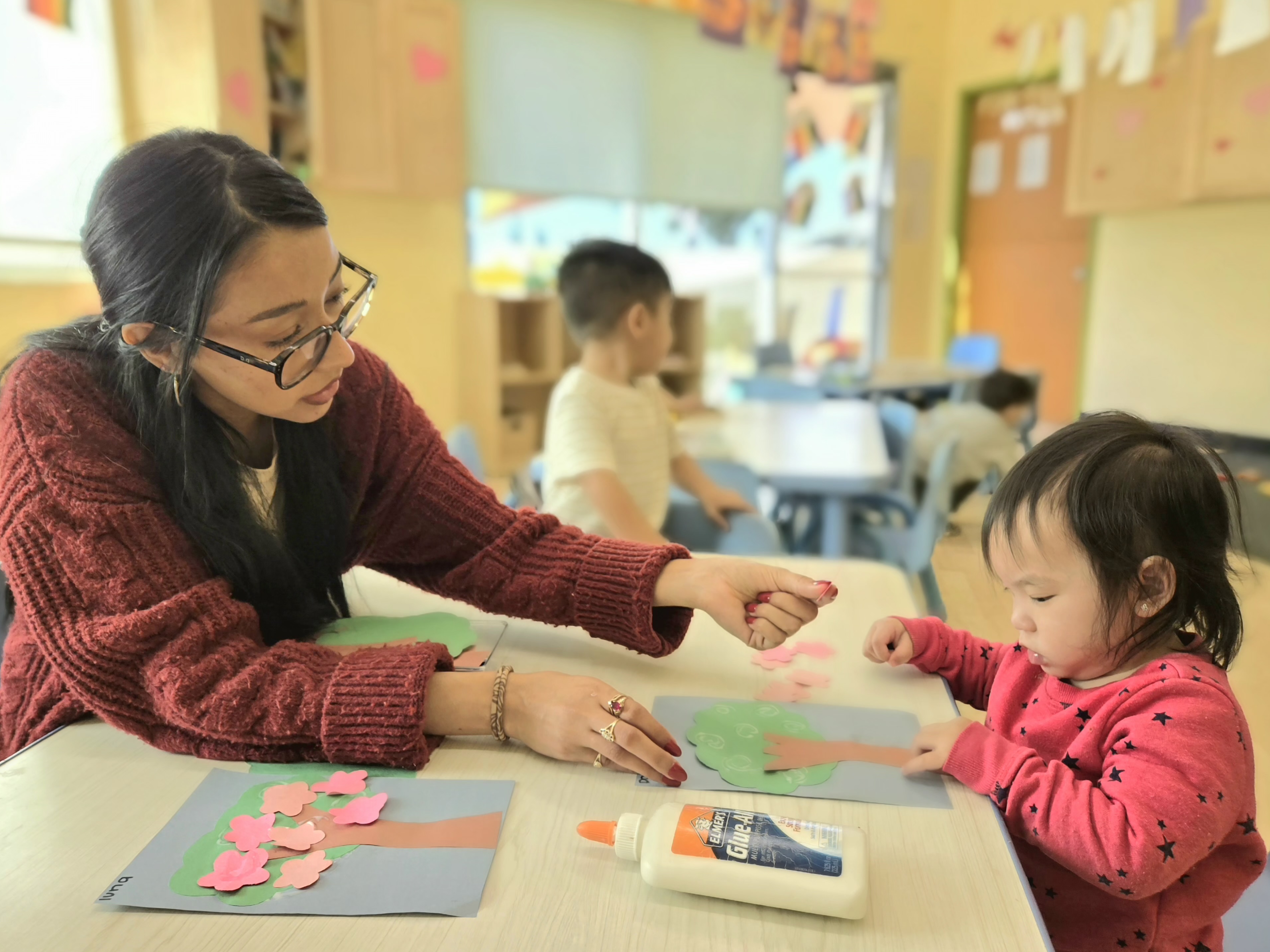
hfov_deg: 71.6
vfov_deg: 56.8
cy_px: 470
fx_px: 881
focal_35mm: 24
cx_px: 637
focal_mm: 5.4
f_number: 1.8
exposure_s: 1/120
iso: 64
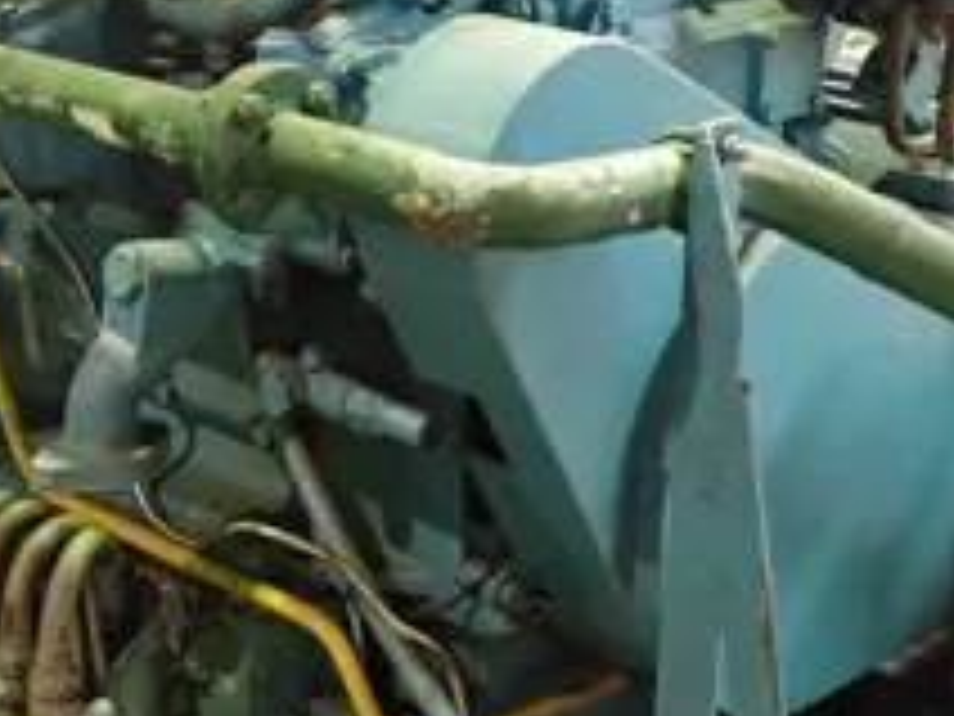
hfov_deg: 26.4
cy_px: 160
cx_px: 266
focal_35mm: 73
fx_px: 2012
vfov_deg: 20.0
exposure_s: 1/30
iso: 800
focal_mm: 4.5
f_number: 2
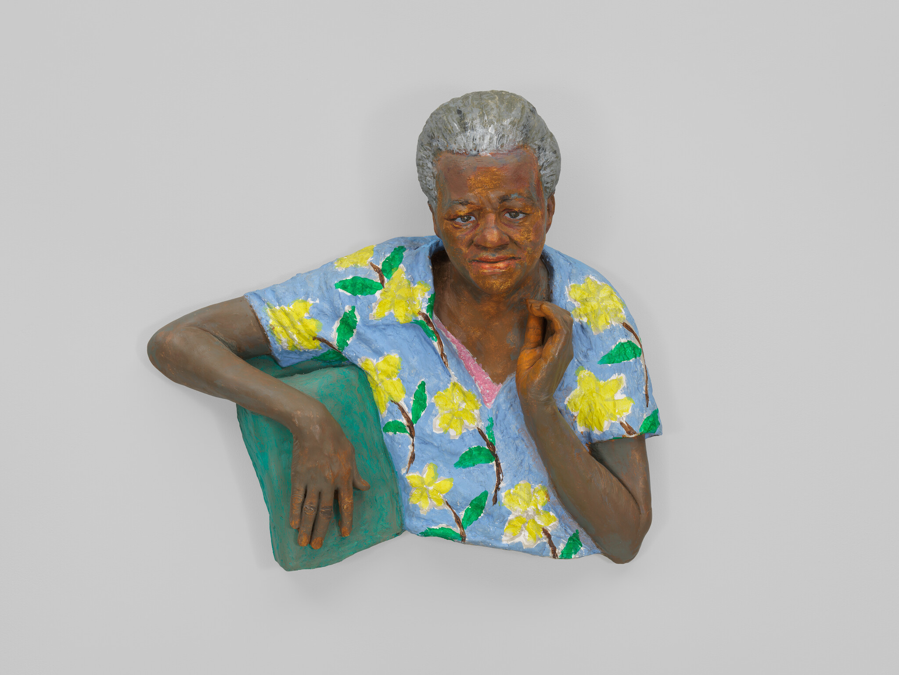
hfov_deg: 25.3
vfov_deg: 19.1
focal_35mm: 77
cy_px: 338
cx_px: 450
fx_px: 2000
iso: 64
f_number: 13
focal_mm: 120
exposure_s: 1/125
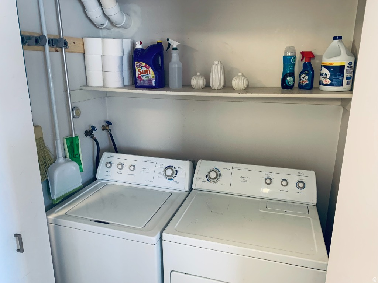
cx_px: 189
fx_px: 284
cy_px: 142
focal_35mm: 26
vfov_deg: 53.1
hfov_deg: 67.3
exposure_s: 1/60
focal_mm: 4.25
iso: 250
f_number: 1.8
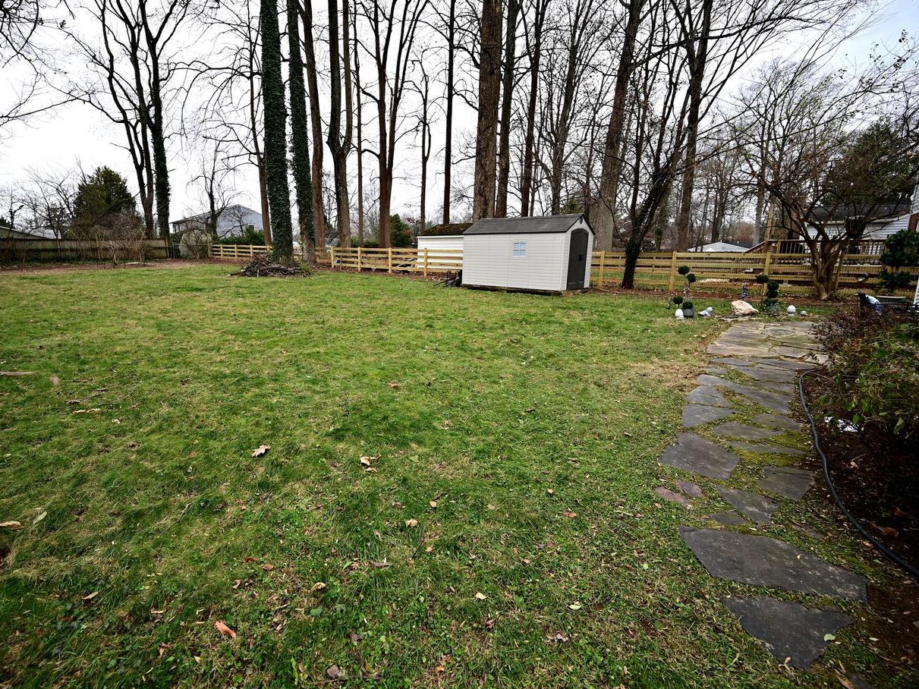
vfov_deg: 78.1
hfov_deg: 93.9
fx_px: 425
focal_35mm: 16
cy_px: 330
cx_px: 393
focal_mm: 14
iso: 100
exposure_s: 1/100
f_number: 4
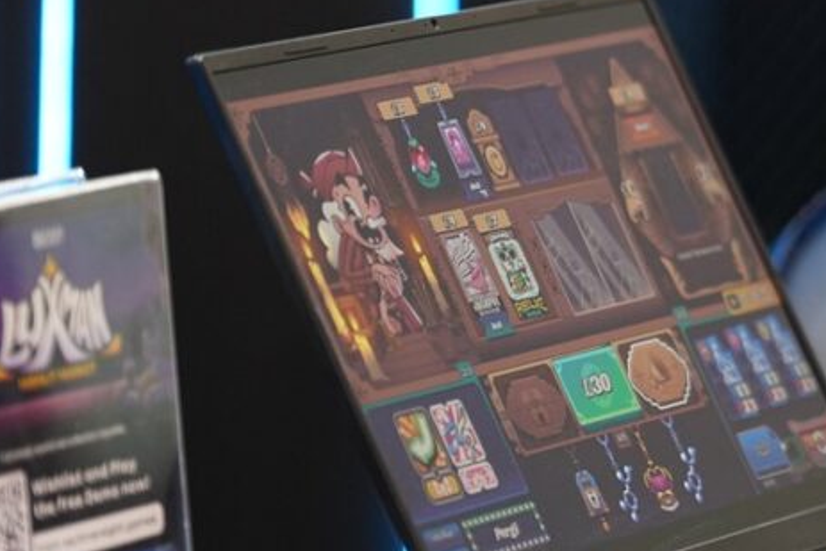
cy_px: -12
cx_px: 858
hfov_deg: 5.6
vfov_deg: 3.7
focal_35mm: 369
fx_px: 8469
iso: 2000
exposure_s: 1/200
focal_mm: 160
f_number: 2.8
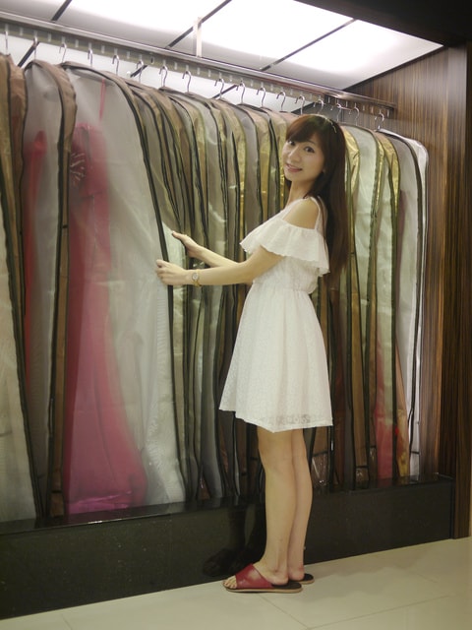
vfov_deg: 46.8
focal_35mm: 40
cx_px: 236
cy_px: 315
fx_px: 727
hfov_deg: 36.0
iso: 100
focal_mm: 20
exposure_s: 1/80
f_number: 1.7
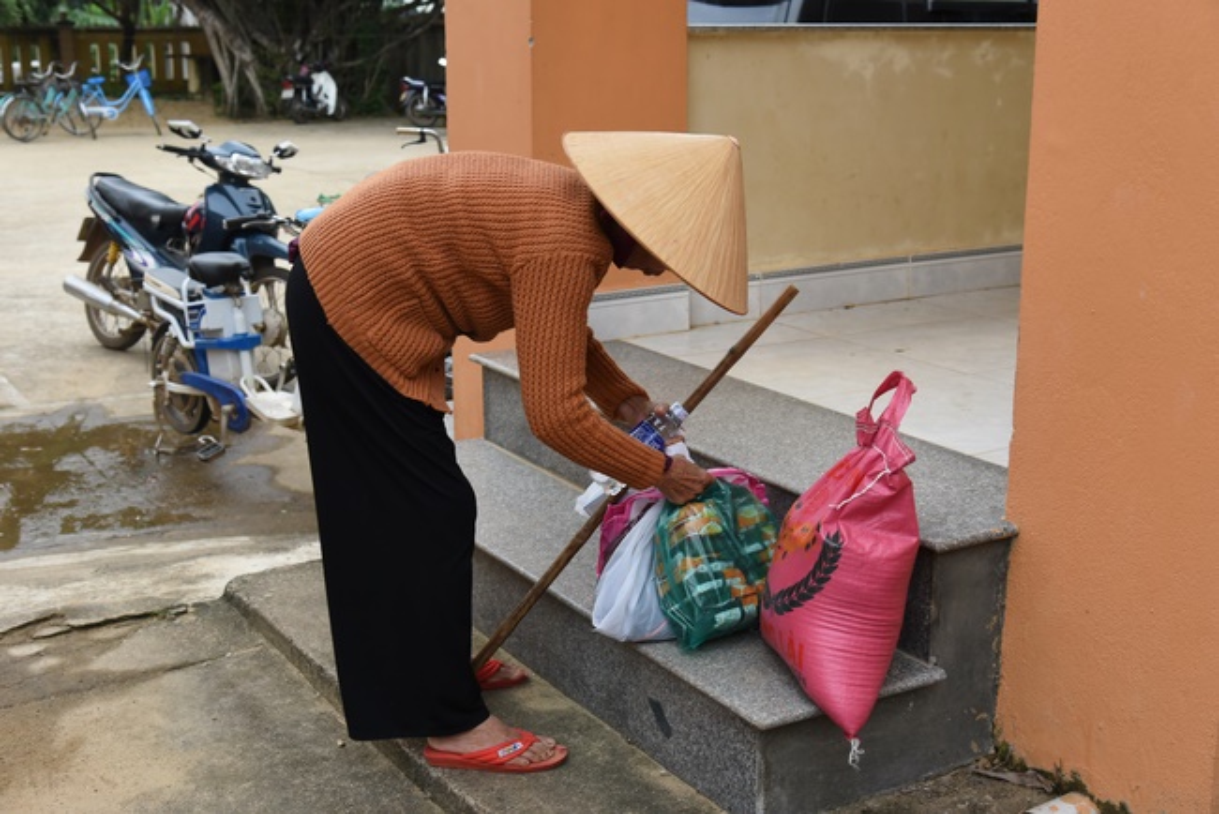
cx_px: 610
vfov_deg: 29.3
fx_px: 1558
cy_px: 407
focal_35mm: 46
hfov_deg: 42.7
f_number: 6.3
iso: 1000
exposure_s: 1/160
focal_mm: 46
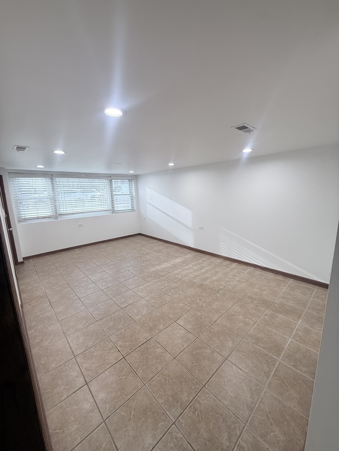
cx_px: 170
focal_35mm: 14
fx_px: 183
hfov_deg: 85.7
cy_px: 226
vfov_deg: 102.1
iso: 100
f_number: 2.2
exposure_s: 1/120
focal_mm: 2.22
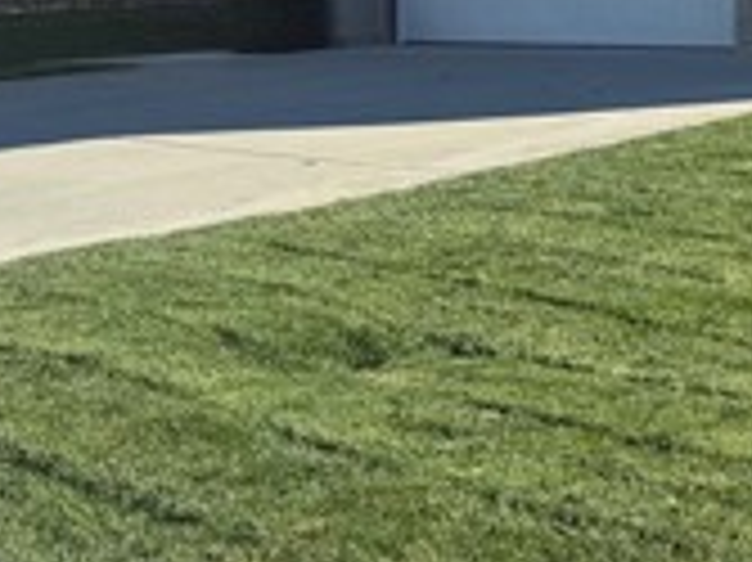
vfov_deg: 15.5
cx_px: 1081
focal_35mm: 92
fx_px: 1997
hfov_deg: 19.1
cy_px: -81
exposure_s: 1/2370
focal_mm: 6.76
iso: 80
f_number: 1.78
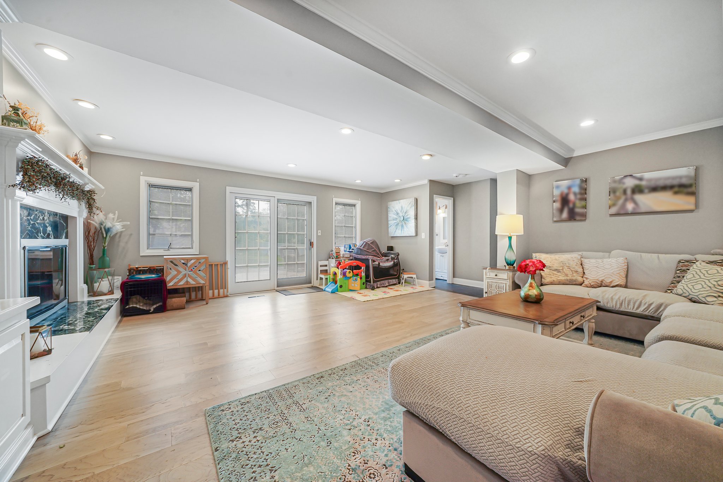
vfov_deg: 85.4
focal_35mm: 13
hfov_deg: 108.3
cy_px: 241
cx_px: 362
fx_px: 261
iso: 320
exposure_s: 1/15
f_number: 8
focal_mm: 13
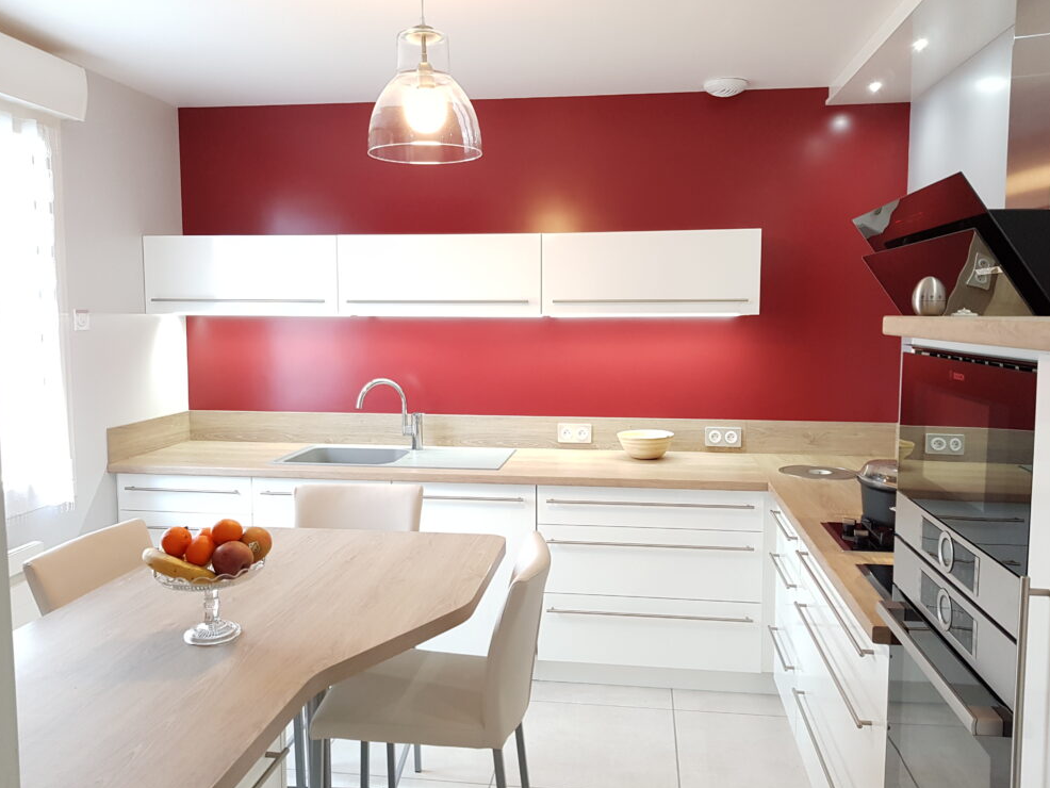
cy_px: 391
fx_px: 819
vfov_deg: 51.4
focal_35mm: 27
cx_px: 521
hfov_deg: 65.3
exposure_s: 1/33
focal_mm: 4.2
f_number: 1.7
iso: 160
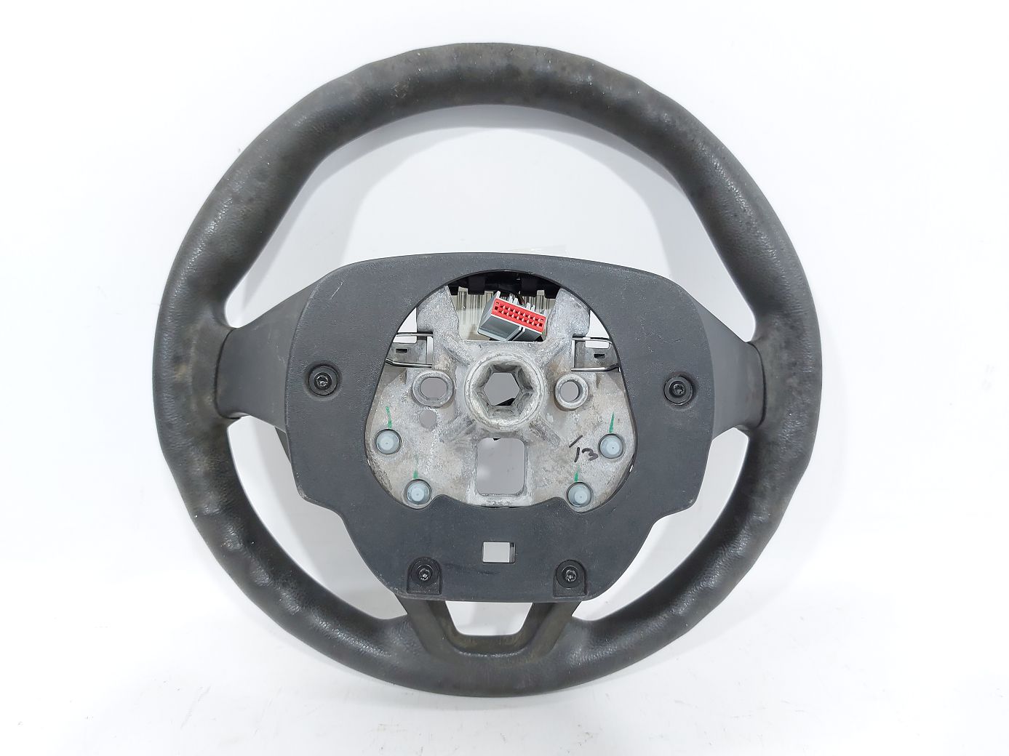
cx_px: 504
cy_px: 378
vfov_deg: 56.8
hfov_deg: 71.6
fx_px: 700
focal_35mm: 24
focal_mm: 5.23
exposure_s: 1/50
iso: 100
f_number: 1.8
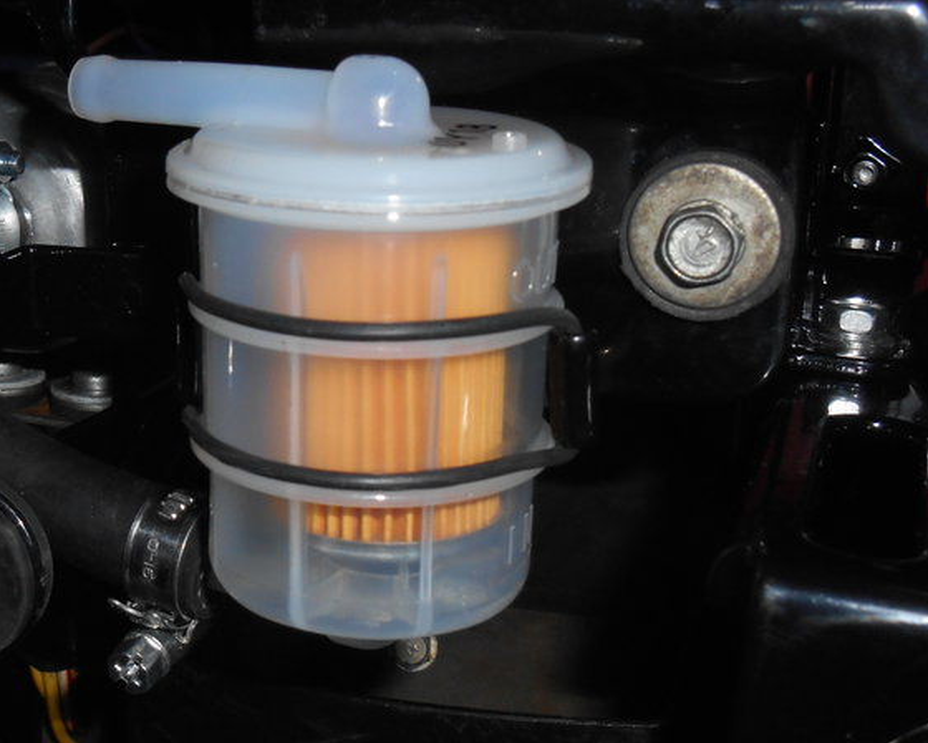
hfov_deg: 30.4
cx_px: 230
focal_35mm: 61
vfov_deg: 25.0
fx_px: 1675
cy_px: 343
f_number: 11.8
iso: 200
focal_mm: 6.3
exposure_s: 1/30
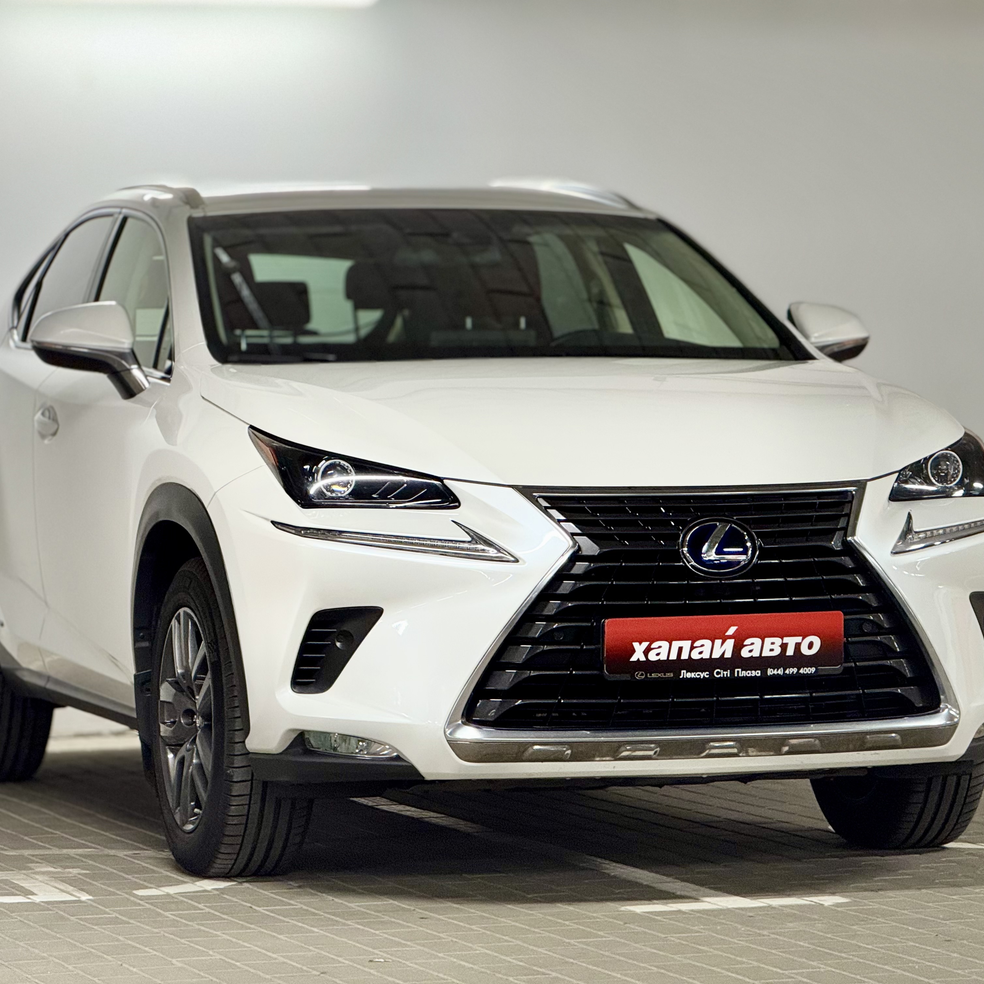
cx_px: 481
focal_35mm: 142
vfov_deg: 12.3
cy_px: 490
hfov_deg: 12.3
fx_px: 4567
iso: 250
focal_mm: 15.66
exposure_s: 1/50
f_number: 2.8
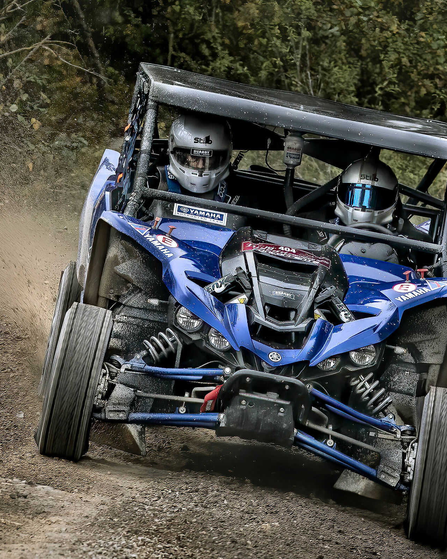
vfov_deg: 6.8
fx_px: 4679
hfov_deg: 5.5
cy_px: 280
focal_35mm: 283
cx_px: 156
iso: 200
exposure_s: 1/320
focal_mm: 200
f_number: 5.6
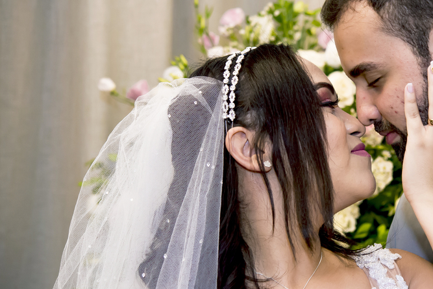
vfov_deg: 12.7
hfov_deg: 18.6
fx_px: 1299
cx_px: 386
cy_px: 185
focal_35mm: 108
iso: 3200
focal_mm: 60
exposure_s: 1/160
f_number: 5
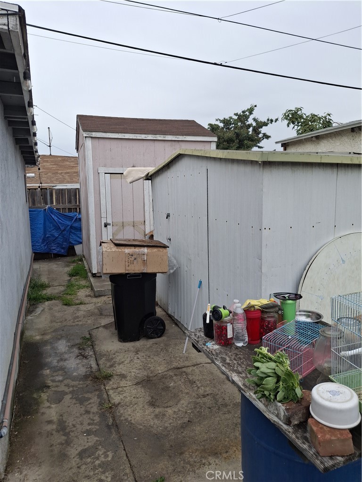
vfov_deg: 69.4
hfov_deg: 54.9
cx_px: 181
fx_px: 349
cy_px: 241
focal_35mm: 25
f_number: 1.8
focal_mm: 4.69
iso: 32
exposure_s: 1/460
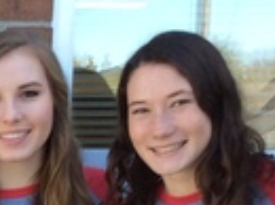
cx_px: -192
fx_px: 1404
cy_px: 412
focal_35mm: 177
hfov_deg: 10.6
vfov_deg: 8.0
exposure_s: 1/120
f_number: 2.4
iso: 40
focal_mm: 3.3
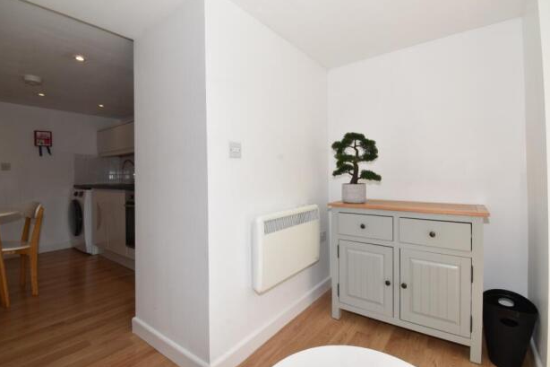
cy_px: 177
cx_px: 290
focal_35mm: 16
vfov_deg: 73.7
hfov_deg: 96.7
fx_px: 244
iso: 250
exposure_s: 1/60
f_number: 13
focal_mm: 10
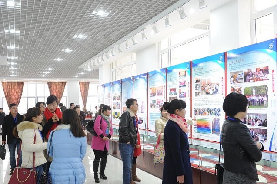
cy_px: 92
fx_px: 292
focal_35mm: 38
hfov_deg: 50.7
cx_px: 138
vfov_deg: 35.0
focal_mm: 38
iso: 1600
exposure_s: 1/60
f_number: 5
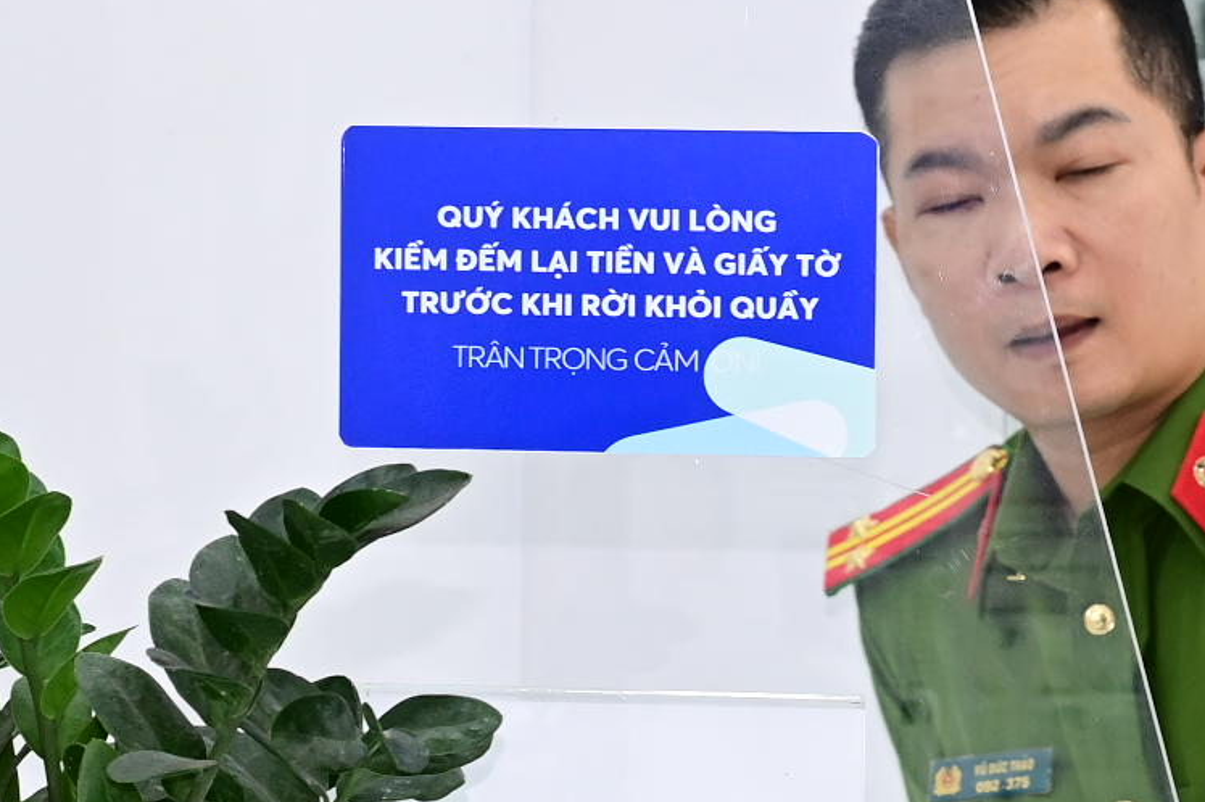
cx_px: 1092
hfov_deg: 11.5
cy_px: 367
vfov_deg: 7.7
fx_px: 5955
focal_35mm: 178
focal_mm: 44
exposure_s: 1/125
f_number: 5.6
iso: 1000
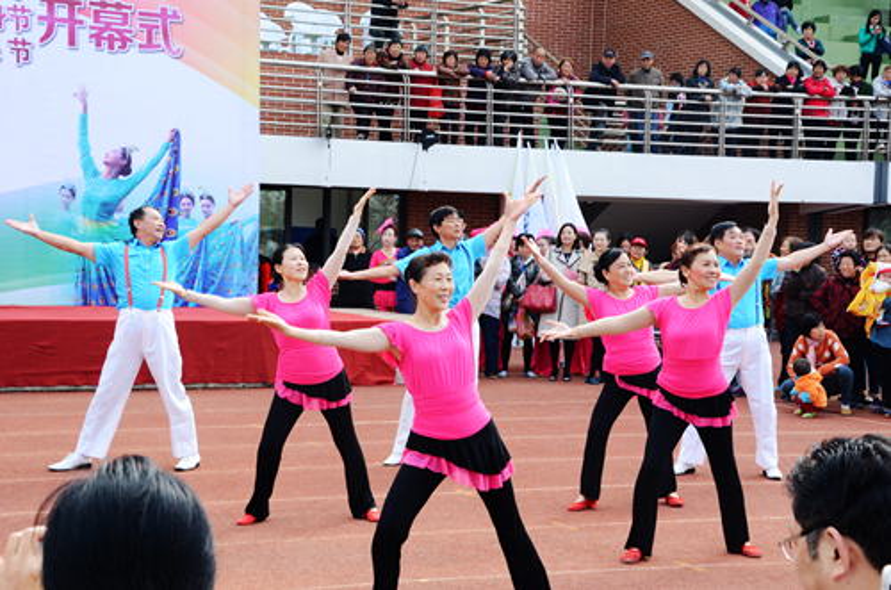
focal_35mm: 75
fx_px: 1852
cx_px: 446
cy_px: 295
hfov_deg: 27.0
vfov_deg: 18.1
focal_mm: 50
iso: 500
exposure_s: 1/200
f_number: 11
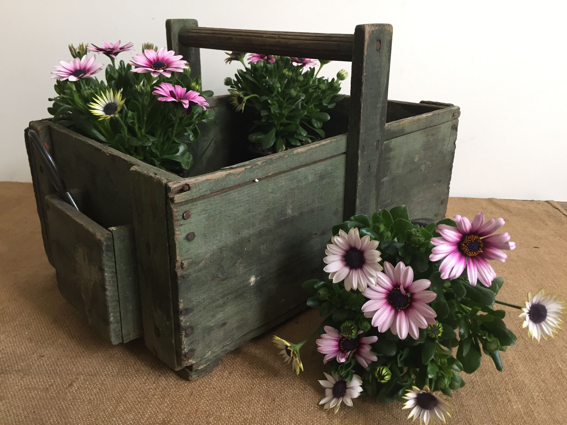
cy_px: 212
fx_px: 475
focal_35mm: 29
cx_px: 284
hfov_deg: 61.7
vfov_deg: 48.2
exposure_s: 1/33
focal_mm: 4.15
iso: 100
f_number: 2.2
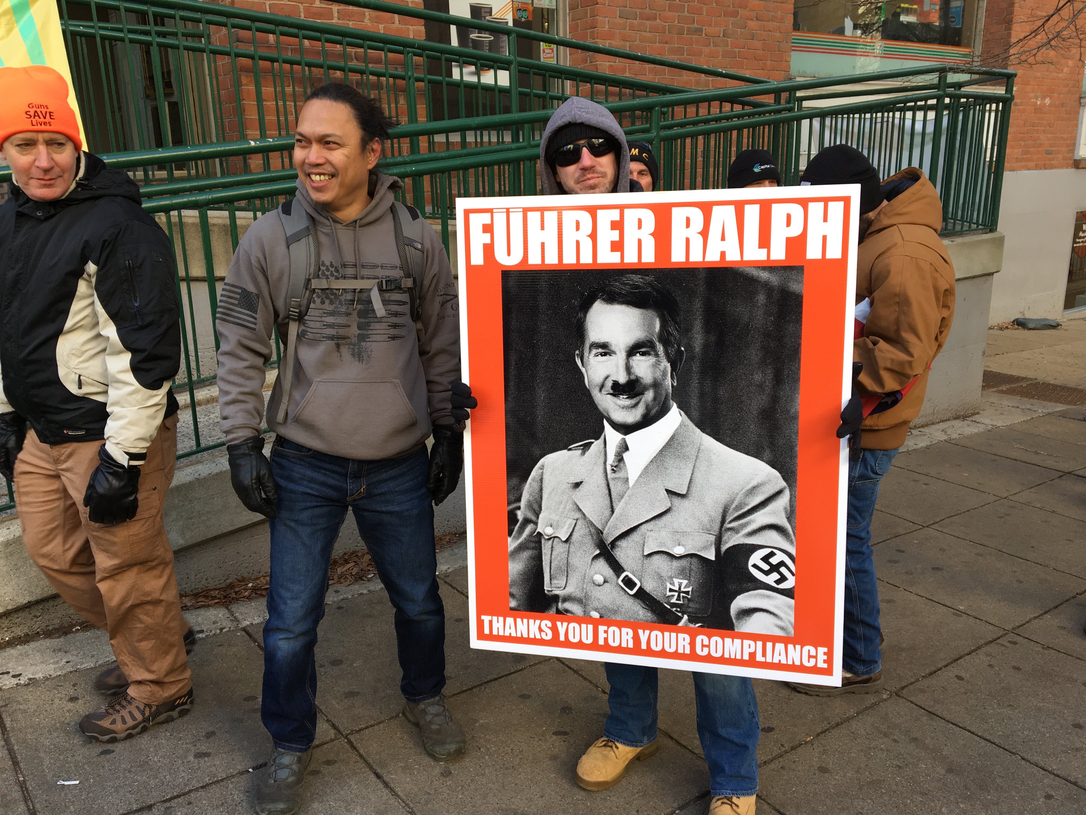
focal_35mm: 29
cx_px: 543
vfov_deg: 48.2
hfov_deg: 61.7
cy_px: 408
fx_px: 910
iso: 32
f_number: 2.2
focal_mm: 4.15
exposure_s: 1/120
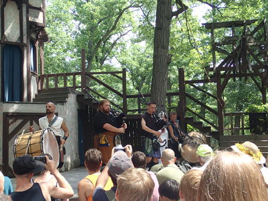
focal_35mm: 46
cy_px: 100
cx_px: 134
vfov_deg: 31.5
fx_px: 356
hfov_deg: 41.2
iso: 100
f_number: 4.5
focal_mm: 8.4
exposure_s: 1/100
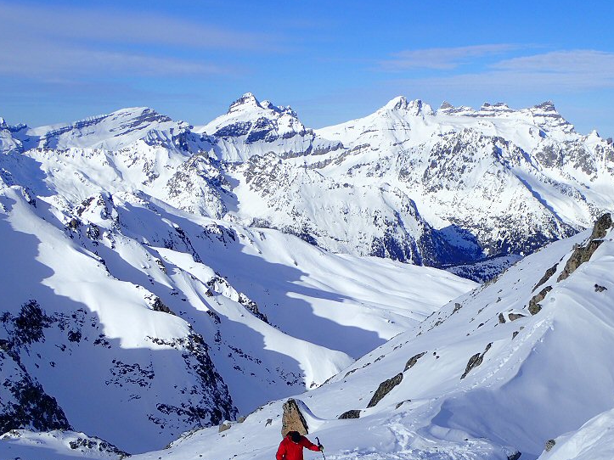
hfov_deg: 31.6
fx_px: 1082
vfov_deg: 24.0
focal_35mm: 61
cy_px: 269
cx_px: 374
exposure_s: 1/160
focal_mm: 8.99
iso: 100
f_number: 13
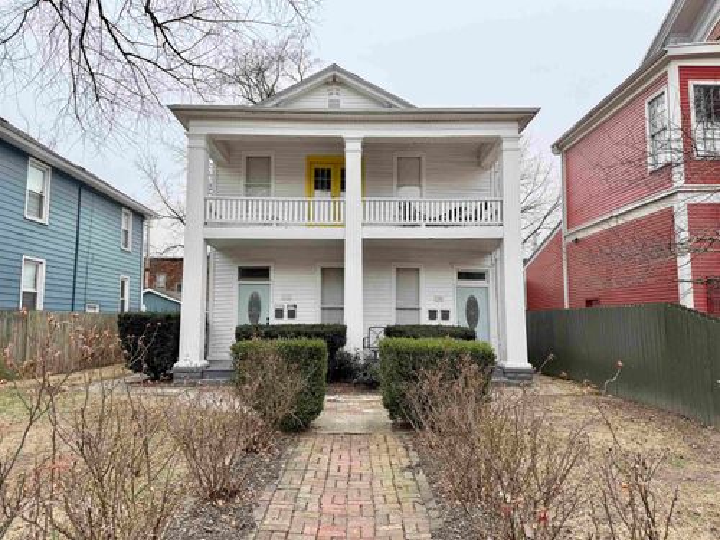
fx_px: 499
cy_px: 270
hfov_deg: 71.6
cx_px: 360
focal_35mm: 24
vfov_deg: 56.8
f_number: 1.78
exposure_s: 1/715
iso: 80
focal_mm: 6.76
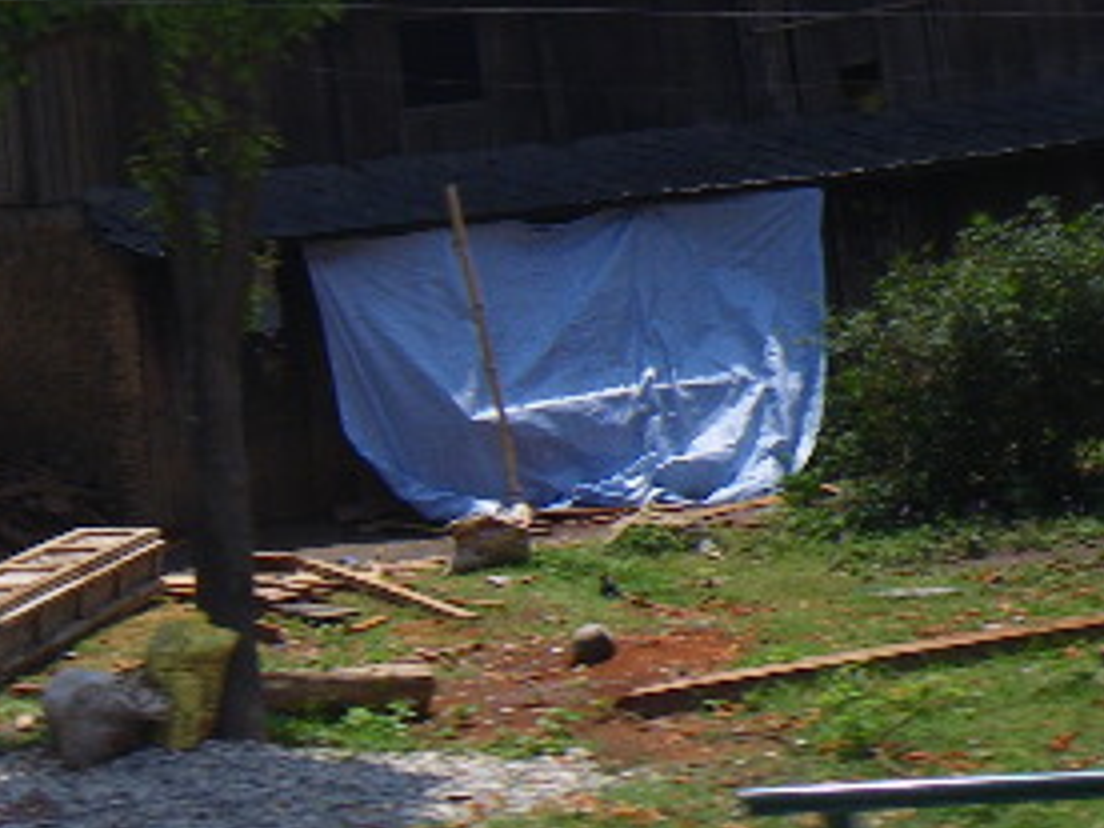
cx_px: -194
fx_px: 3349
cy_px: 192
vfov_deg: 14.0
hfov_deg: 17.9
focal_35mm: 105
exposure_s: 1/320
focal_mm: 6.1
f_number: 4.6
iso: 50
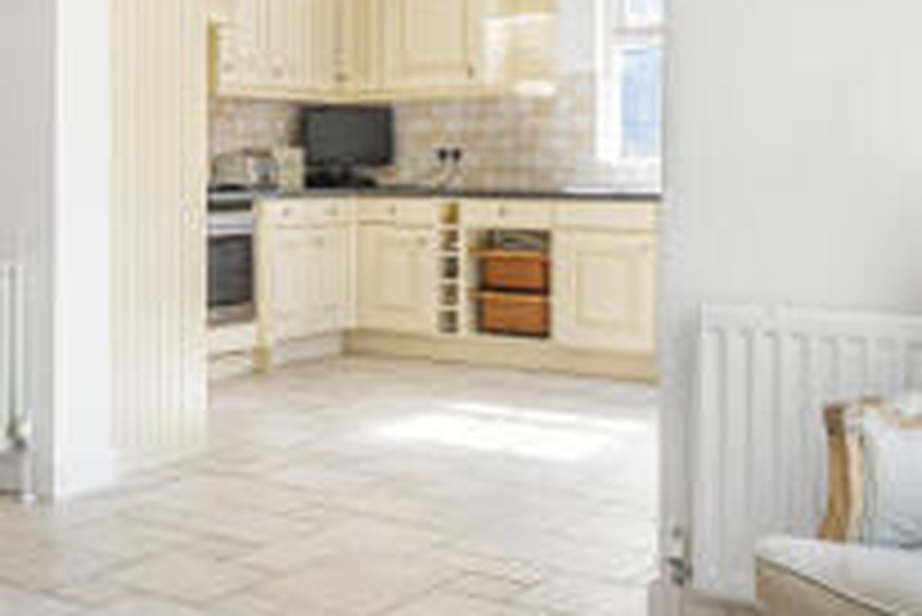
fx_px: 1307
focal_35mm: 51
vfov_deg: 26.1
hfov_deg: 36.6
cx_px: 103
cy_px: 133
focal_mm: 16
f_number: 8
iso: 500
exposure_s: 1/40
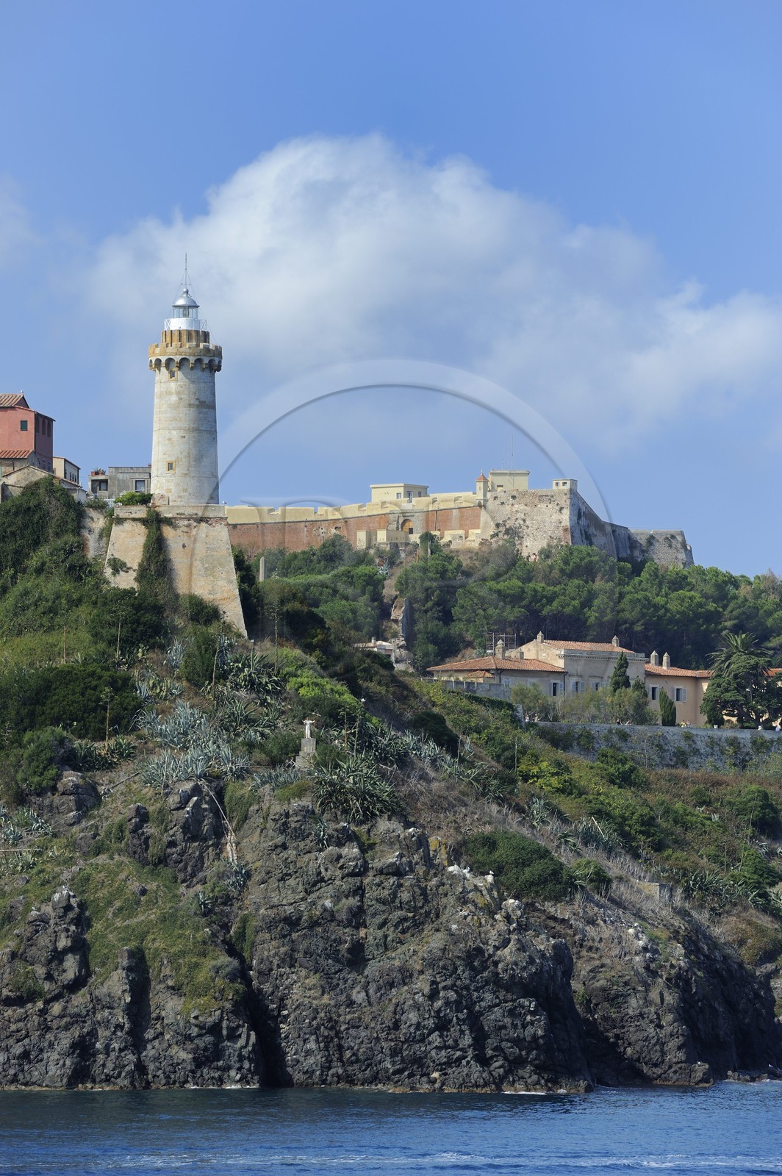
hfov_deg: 7.8
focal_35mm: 175
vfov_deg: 11.8
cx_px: 391
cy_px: 588
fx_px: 5712
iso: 200
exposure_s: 1/320
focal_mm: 175
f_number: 9
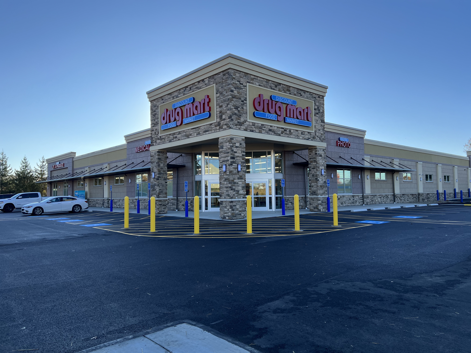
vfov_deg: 53.1
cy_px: 176
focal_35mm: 26
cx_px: 236
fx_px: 354
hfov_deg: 67.3
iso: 50
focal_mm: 5.7
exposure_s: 1/2299
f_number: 1.5
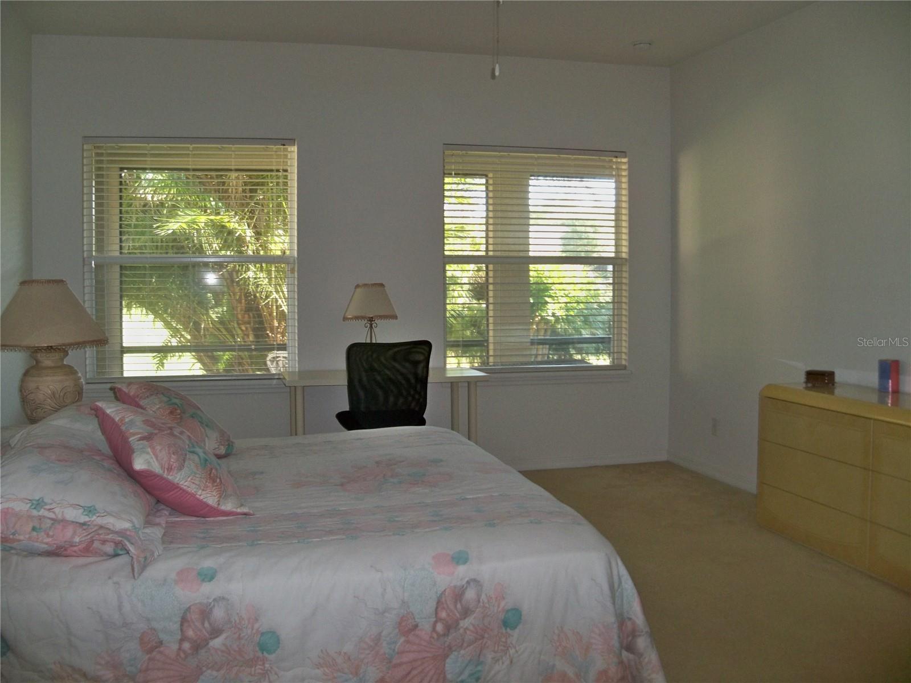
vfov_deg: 40.7
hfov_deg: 52.6
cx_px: 456
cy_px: 342
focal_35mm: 35
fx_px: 921
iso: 200
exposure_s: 1/30
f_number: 3.5
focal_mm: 6.2
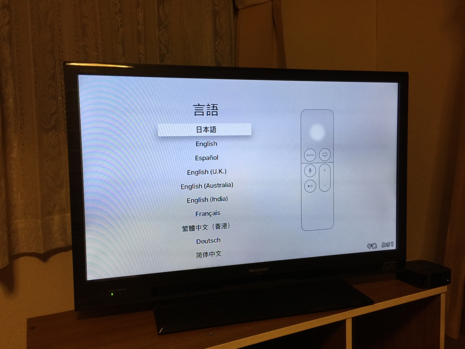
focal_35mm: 29
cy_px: 174
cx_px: 232
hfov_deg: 61.7
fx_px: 390
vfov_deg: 48.2
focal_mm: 4.15
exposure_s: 1/33
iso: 40
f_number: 2.2
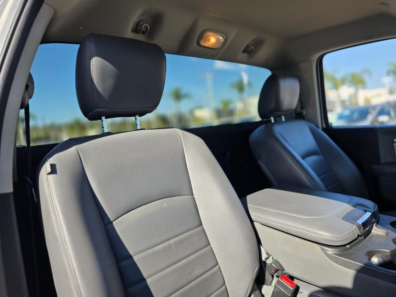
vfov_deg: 58.9
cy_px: 148
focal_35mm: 23
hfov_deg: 73.9
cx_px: 198
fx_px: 263
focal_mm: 6.3
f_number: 1.7
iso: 80
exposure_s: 1/2216
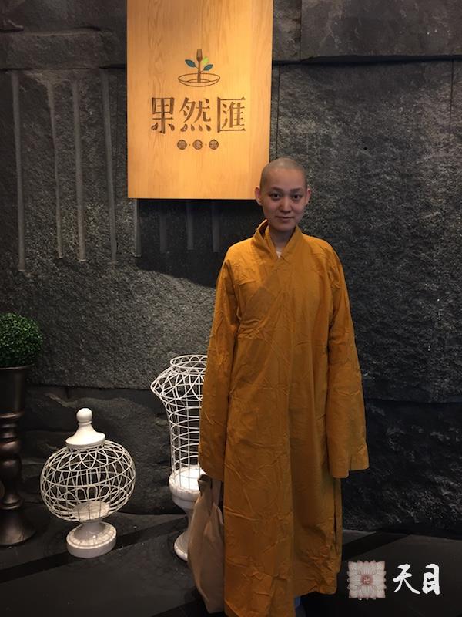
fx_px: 516
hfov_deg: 48.2
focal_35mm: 29
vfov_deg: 61.7
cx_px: 231
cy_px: 308
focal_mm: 4.15
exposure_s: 1/30
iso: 125
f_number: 2.2
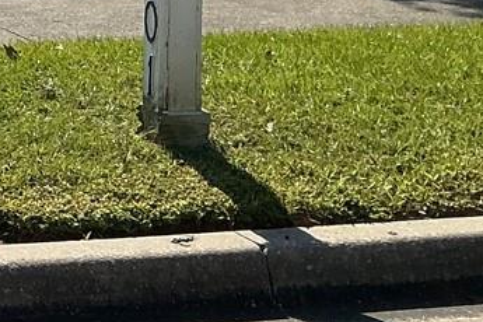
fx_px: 1878
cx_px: -515
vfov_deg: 9.6
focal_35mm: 140
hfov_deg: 12.6
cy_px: -133
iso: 25
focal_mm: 3
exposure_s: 1/2801
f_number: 1.8
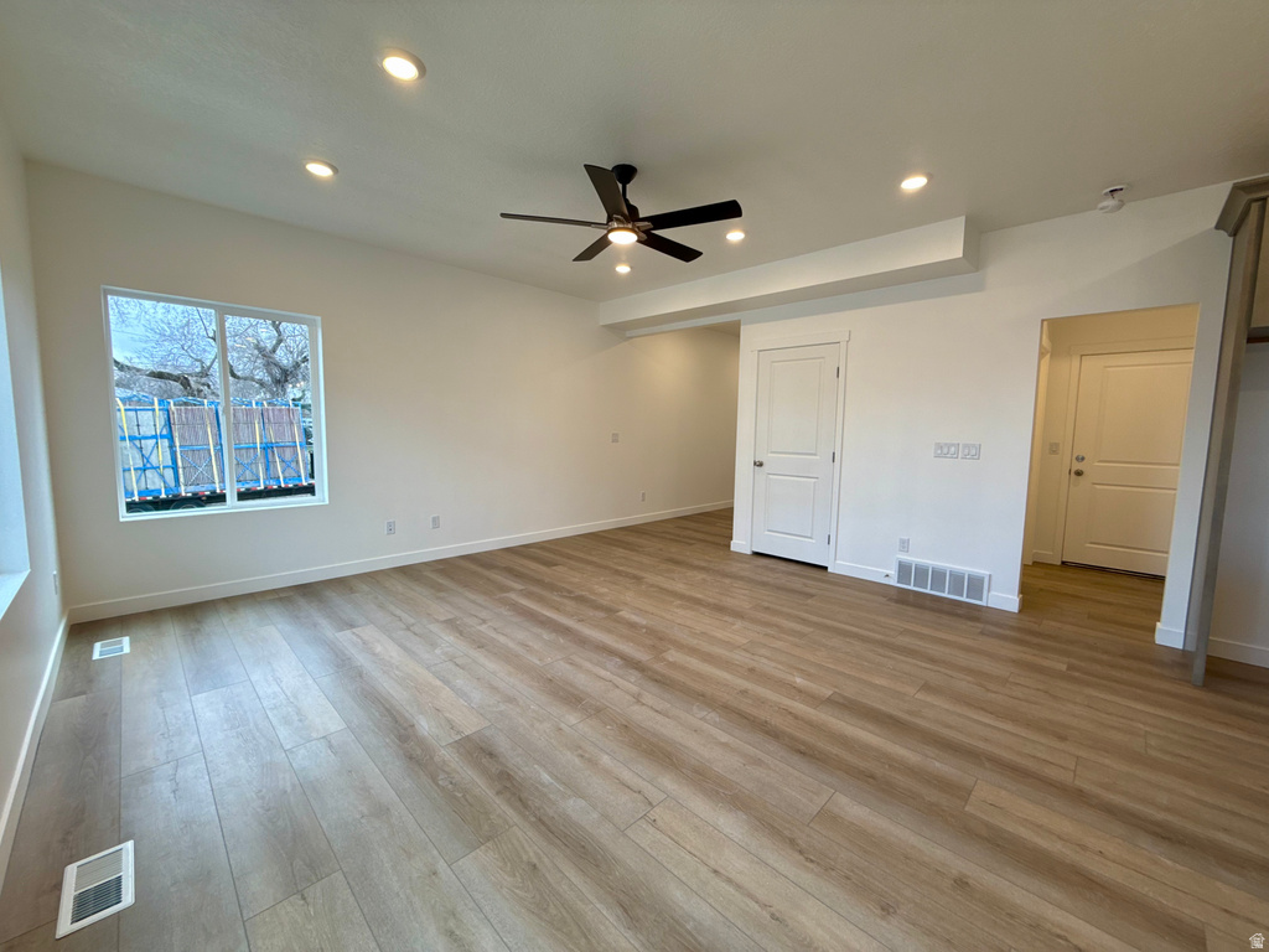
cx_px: 634
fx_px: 513
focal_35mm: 14
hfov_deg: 102.1
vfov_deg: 85.7
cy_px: 476
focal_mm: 2.22
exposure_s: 1/60
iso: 50
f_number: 2.2
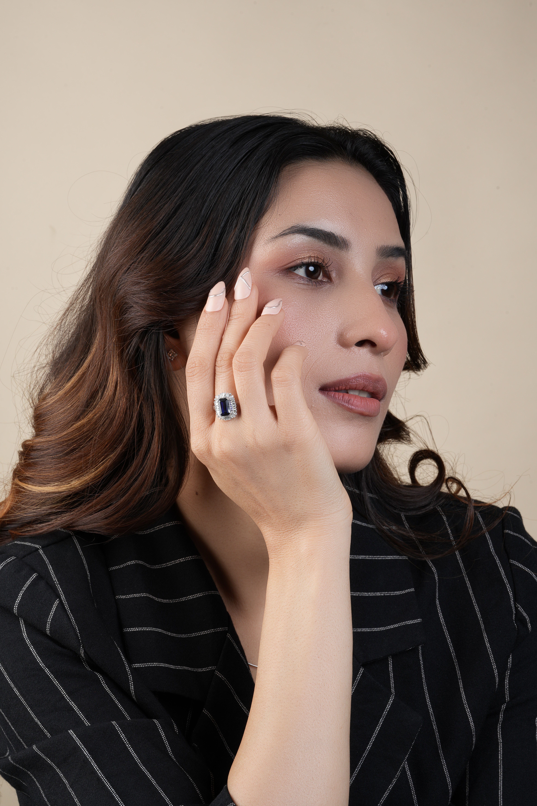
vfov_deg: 22.6
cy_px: 403
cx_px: 268
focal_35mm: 90
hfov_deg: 15.2
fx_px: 2014
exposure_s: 1/125
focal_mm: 90
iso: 100
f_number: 20
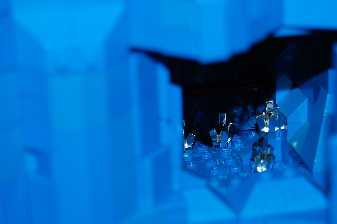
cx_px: 222
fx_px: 1120
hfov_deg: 17.1
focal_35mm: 120
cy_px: 136
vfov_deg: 11.4
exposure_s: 1/60
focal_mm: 55
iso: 400
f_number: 5.6
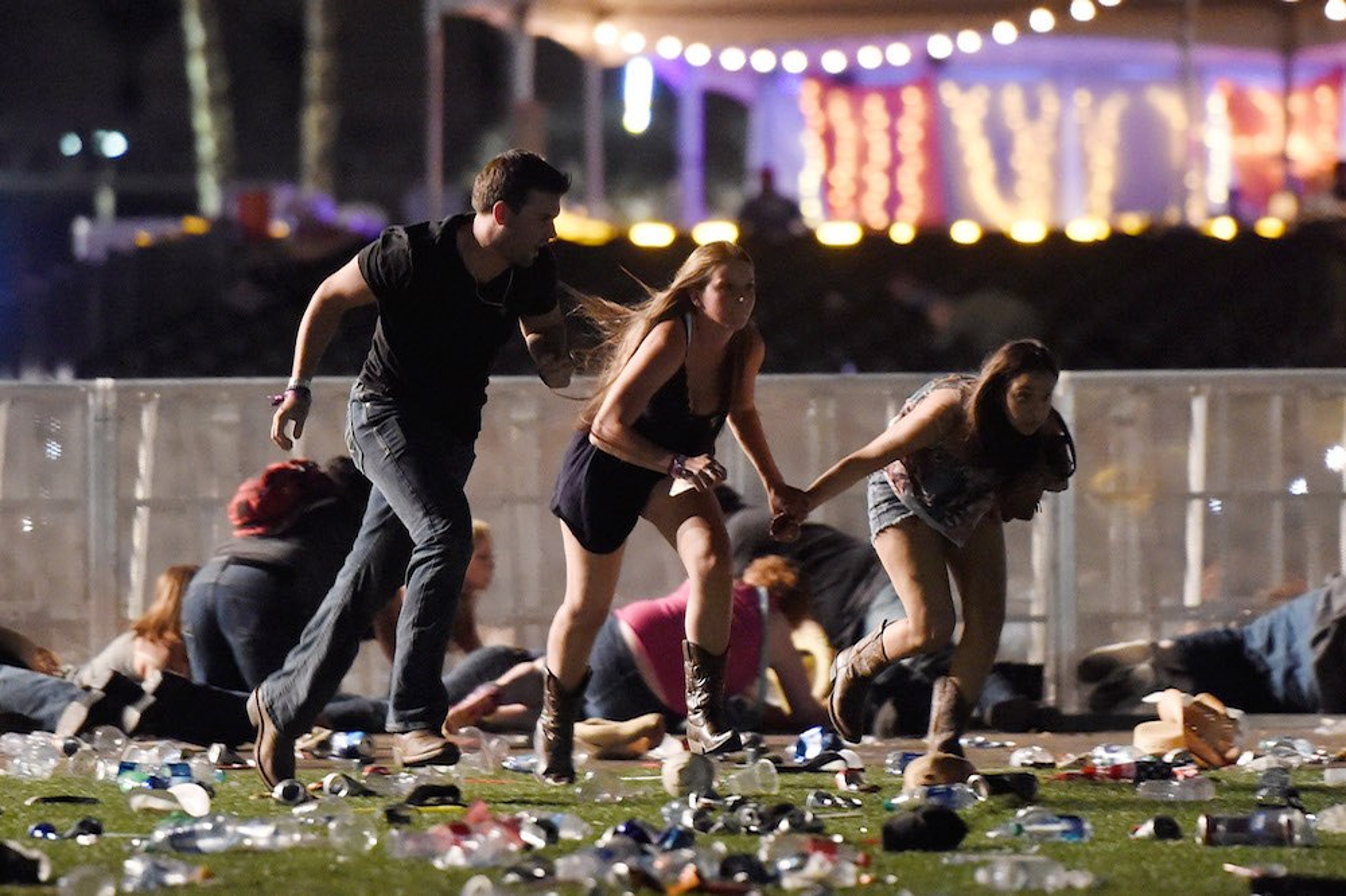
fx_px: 7475
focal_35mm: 200
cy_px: 448
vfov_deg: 6.9
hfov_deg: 10.3
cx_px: 673
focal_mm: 200
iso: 8000
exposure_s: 1/250
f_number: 2.8
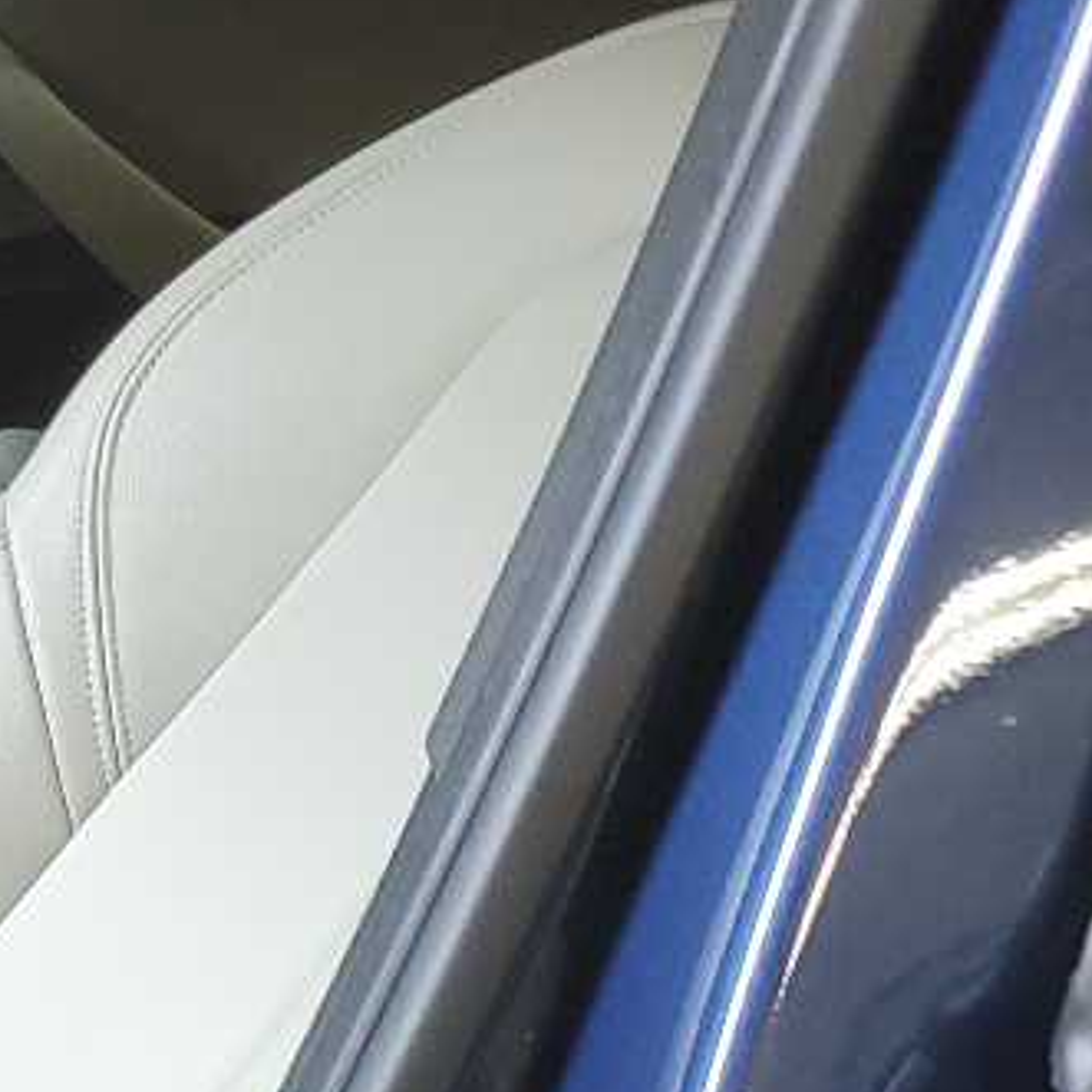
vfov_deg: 15.4
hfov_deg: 13.1
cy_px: 1056
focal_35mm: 111
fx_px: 3962
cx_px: -1227
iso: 79
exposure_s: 1/60.2
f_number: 1.5
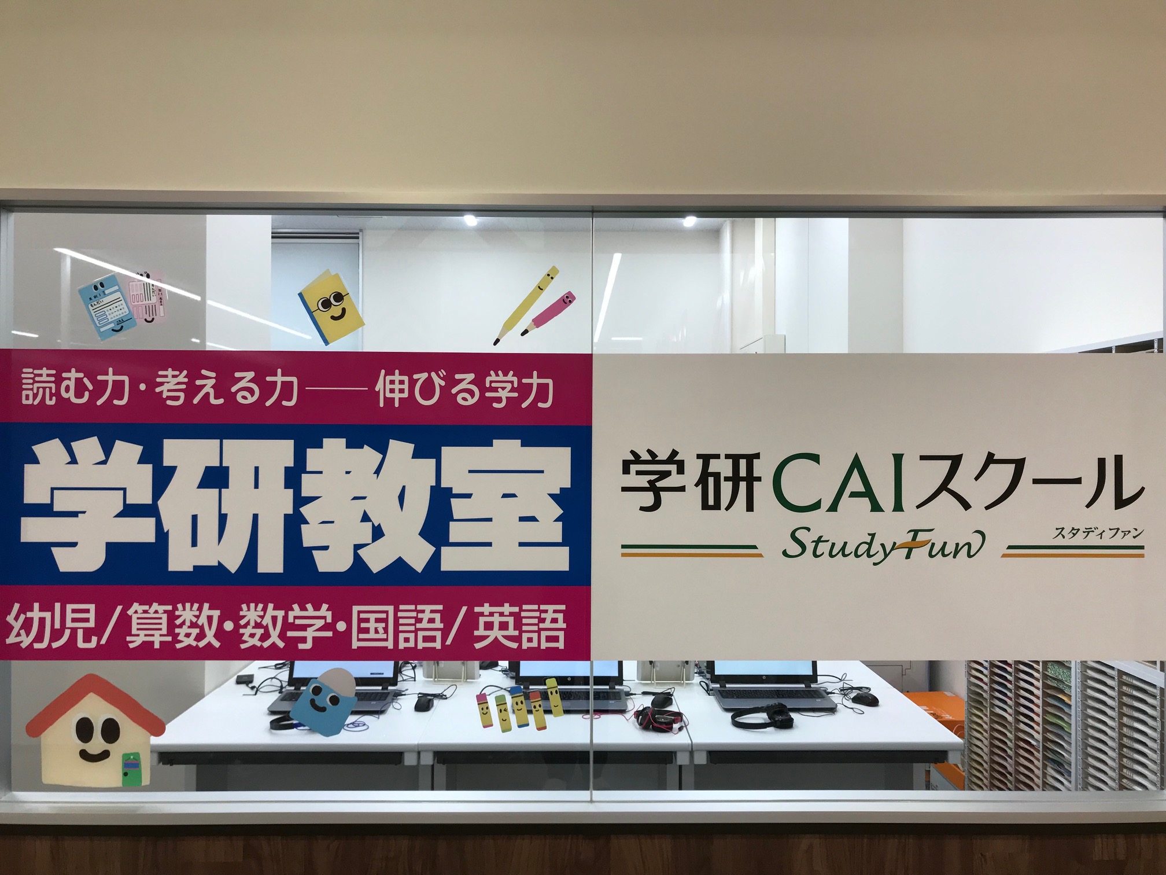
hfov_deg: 63.4
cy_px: 438
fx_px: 943
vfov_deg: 49.7
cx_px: 583
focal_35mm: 28
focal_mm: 3.99
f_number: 1.8
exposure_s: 1/100
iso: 40
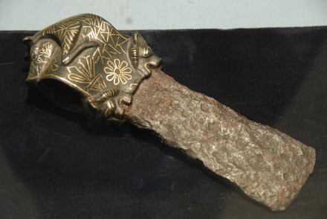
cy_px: 110
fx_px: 886
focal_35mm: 98
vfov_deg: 14.1
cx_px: 164
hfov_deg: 20.9
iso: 800
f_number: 5
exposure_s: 1/20
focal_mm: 65
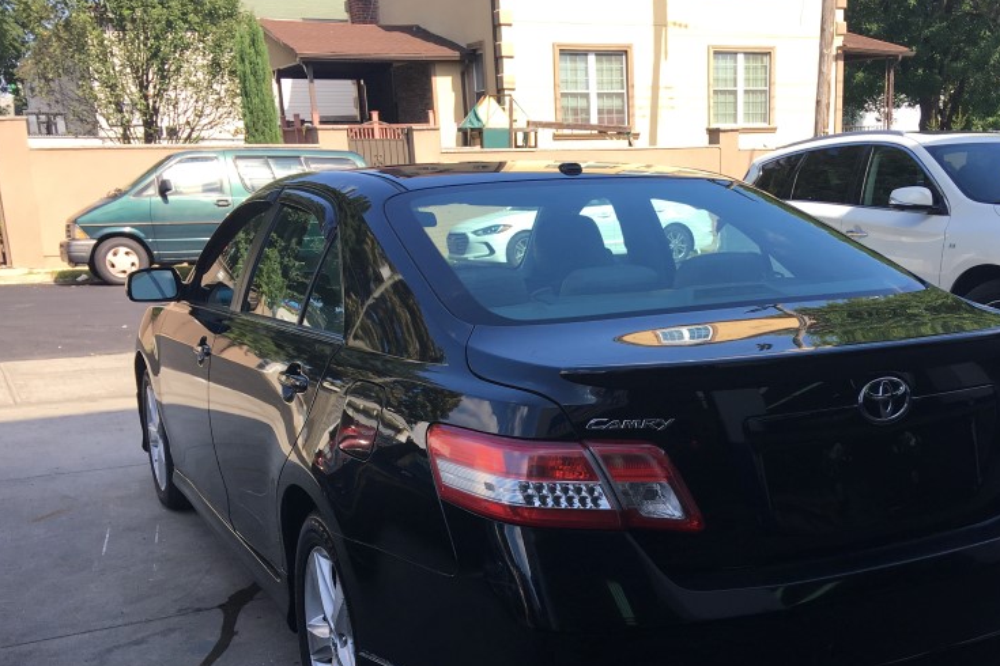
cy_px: 466
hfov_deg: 46.0
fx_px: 1167
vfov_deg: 31.5
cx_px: 624
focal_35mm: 42
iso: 25
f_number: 2.2
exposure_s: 1/545
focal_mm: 4.15
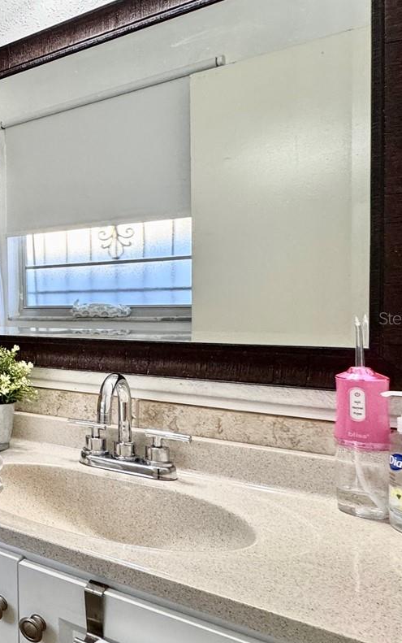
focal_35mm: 30
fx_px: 525
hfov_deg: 28.3
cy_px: 318
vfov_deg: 62.9
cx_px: -194
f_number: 2.2
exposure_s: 1/120
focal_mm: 2.22
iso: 250
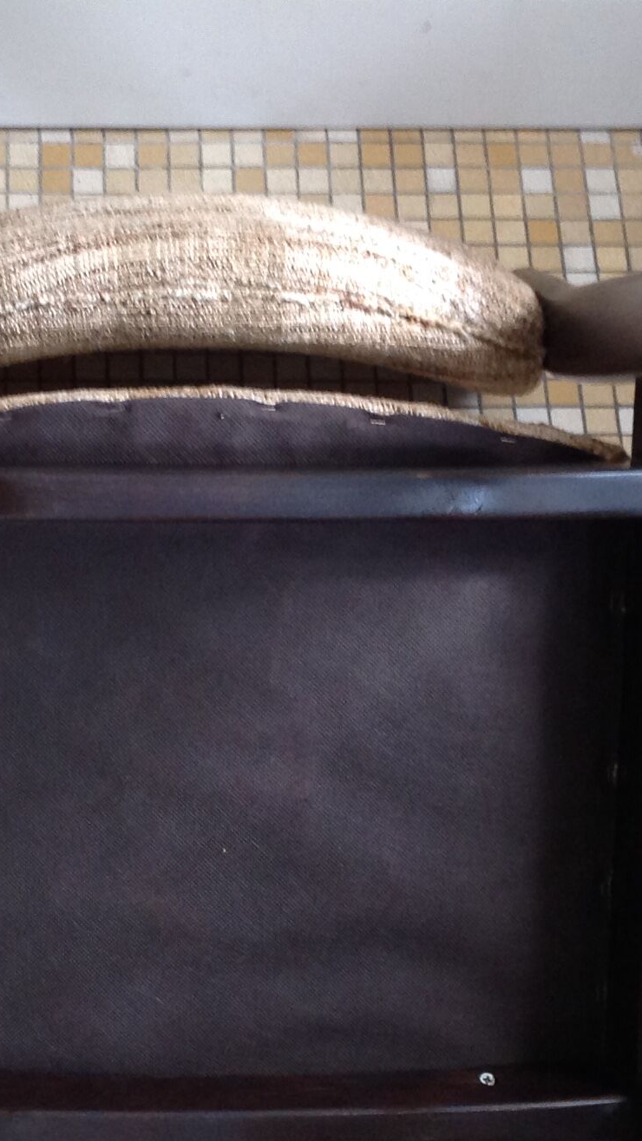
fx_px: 2270
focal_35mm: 75
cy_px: 809
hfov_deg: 16.0
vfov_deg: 27.9
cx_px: 142
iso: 125
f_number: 2.4
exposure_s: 1/15
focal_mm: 4.28
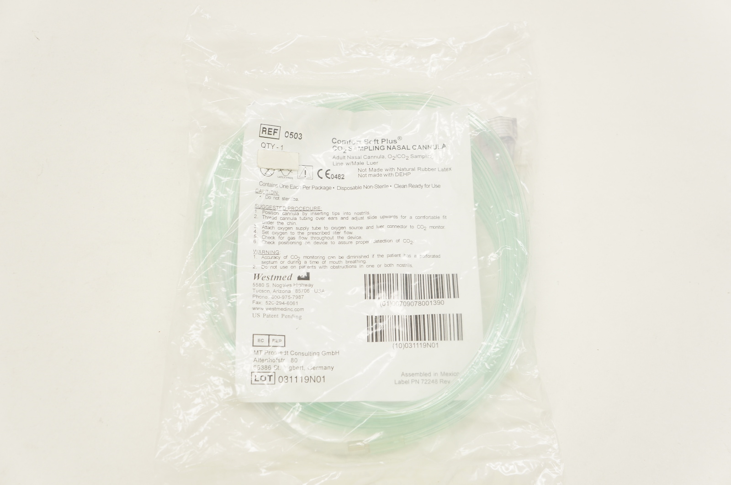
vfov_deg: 28.0
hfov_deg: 41.2
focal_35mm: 48
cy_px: 242
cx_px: 366
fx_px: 974
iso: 400
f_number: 6.3
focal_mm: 32
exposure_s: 1/80
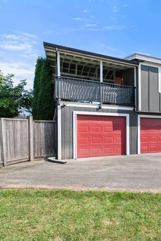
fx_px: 174
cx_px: 171
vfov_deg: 69.1
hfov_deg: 41.1
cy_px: 136
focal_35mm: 26
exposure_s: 1/1000
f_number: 7.1
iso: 320
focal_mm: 10
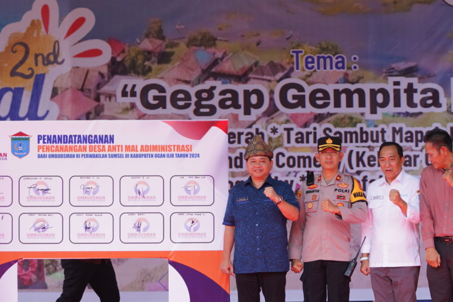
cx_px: 117
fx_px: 1939
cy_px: 103
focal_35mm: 154
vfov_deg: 8.9
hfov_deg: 13.3
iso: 160
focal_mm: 70
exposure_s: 1/500
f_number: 2.8
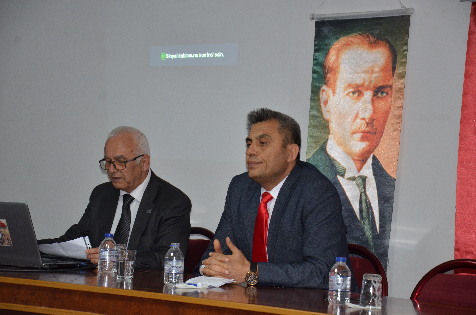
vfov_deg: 13.0
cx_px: 238
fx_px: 1385
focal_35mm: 105
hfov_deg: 19.5
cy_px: 158
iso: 800
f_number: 5.3
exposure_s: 1/60
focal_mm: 70
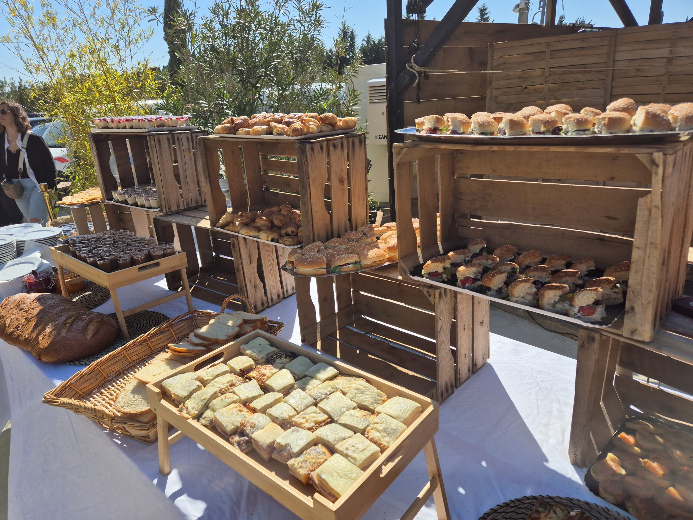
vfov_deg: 58.9
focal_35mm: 23
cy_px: 260
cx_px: 346
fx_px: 460
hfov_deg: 73.9
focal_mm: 5.4
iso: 25
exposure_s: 1/2136
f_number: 1.8
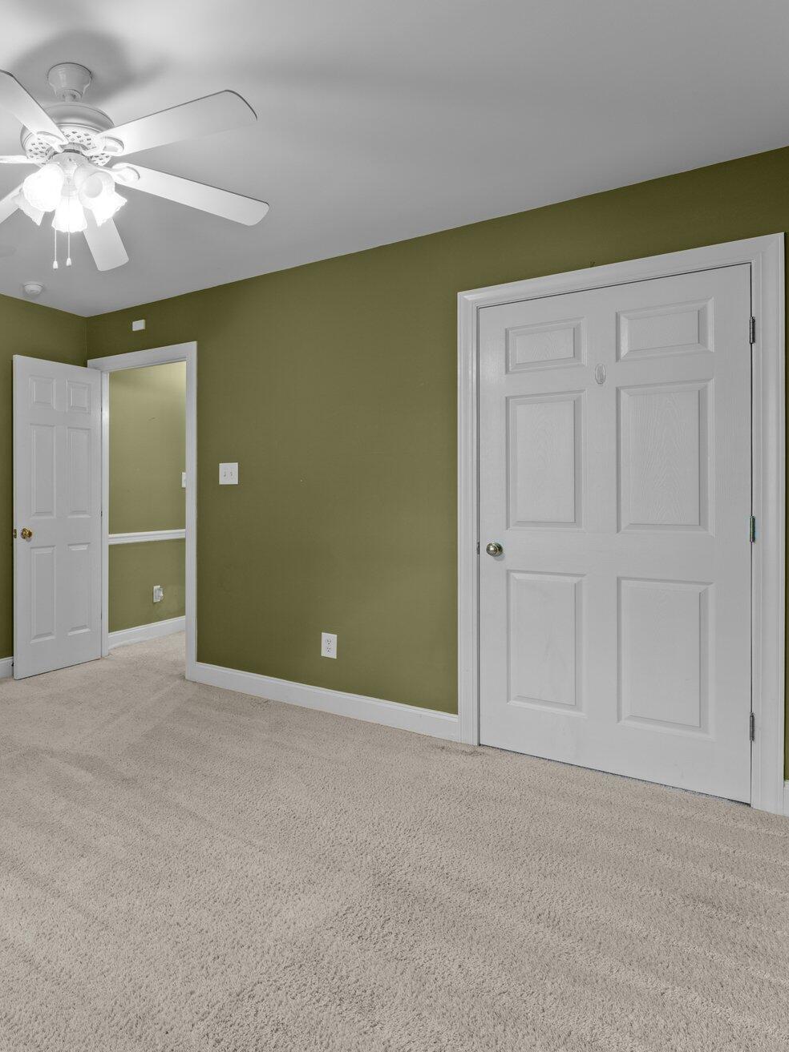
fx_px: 639
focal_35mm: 21
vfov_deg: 79.0
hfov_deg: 56.2
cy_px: 515
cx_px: 102
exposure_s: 1.6
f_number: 9
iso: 400
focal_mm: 14
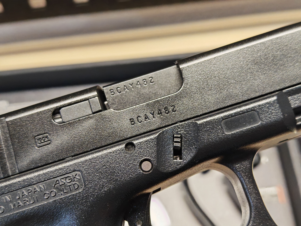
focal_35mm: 48
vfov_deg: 30.3
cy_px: 113
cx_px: 150
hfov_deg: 39.7
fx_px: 417
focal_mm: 6.83
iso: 160
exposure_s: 1/50
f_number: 2
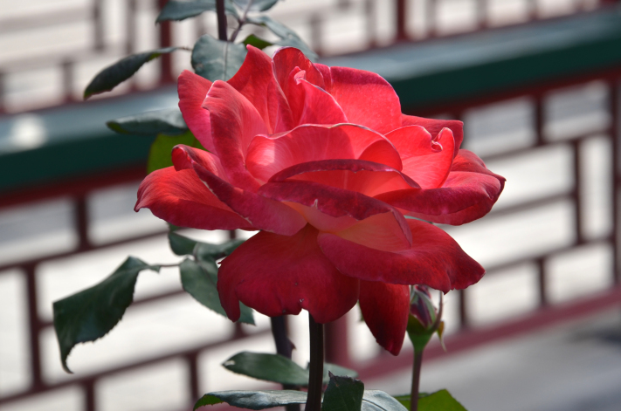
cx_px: 424
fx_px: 3903
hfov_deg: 9.1
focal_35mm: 227
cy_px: 168
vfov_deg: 6.0
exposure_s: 1/125
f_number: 8
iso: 140
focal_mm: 105
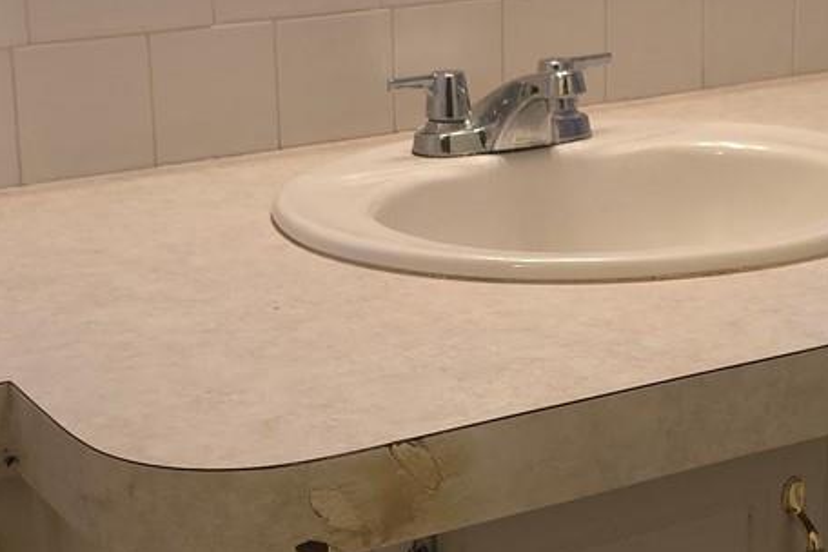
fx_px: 1932
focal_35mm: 84
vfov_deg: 16.2
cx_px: 458
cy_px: 198
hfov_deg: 24.2
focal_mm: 6.3
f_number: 1.7
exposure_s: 1/40
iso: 320
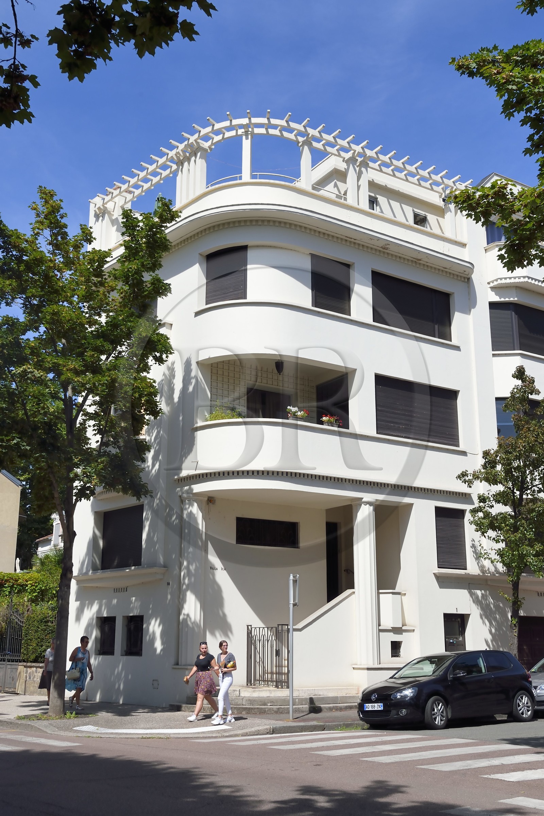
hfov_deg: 37.9
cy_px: 408
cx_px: 272
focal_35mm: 35
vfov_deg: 54.4
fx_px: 793
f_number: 11
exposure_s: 1/320
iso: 200
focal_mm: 35
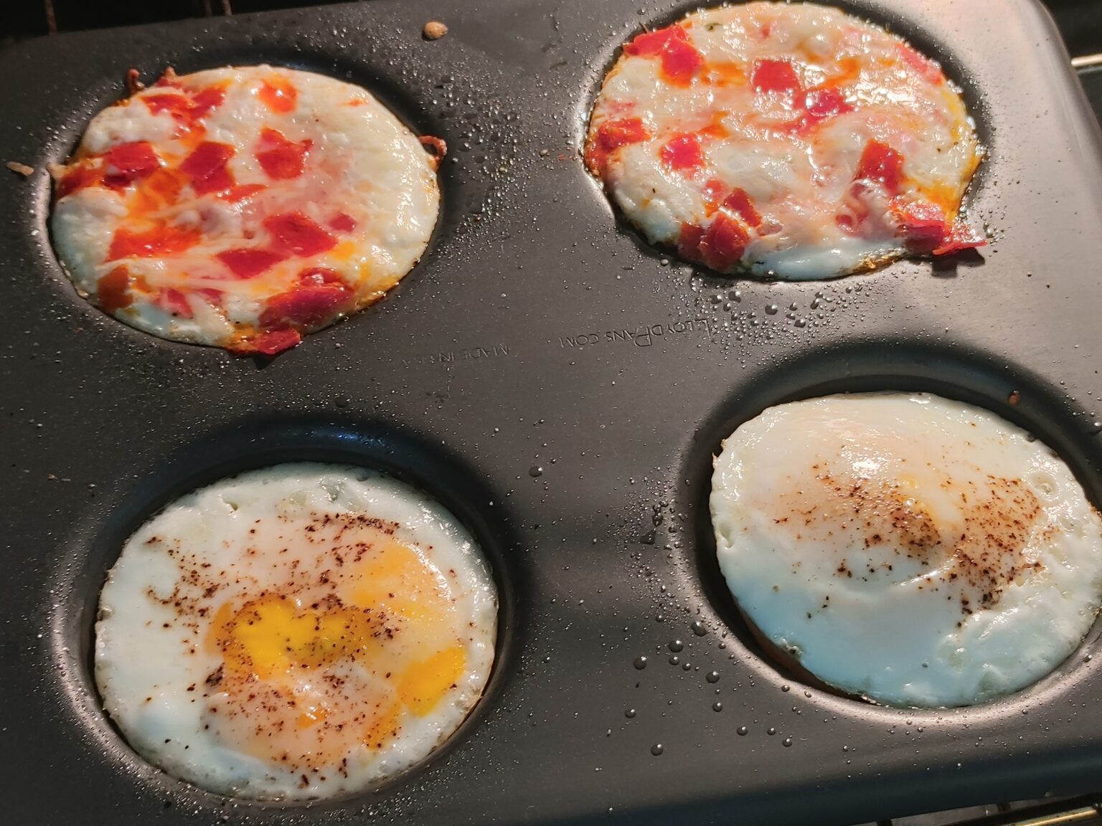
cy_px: 413
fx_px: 2292
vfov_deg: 20.4
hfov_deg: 27.0
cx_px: 551
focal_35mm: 72
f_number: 1.8
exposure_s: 1/20
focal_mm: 5.58
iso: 250
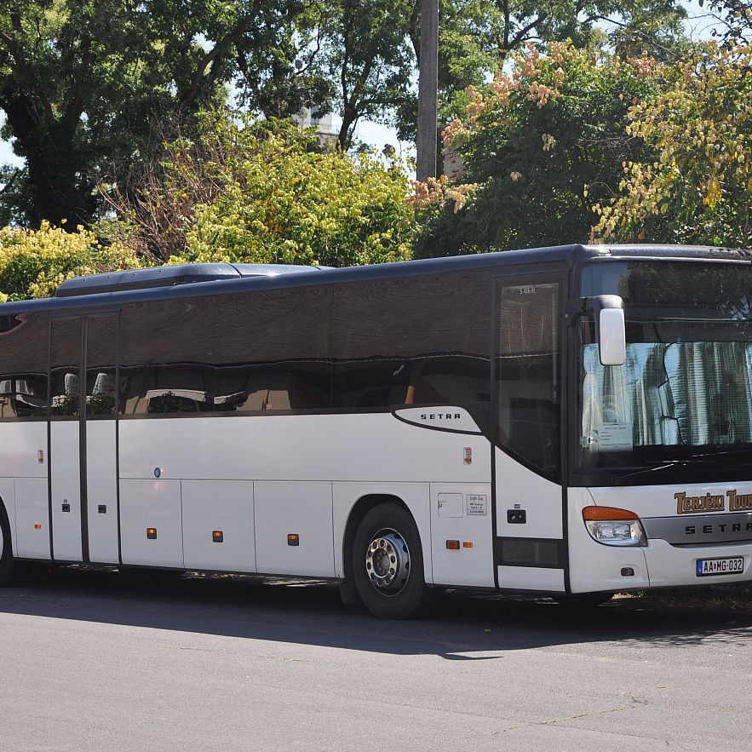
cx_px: 350
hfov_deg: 17.7
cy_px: 361
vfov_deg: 17.7
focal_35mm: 98
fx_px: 2409
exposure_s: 1/1000
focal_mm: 48
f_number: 4.8
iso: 400
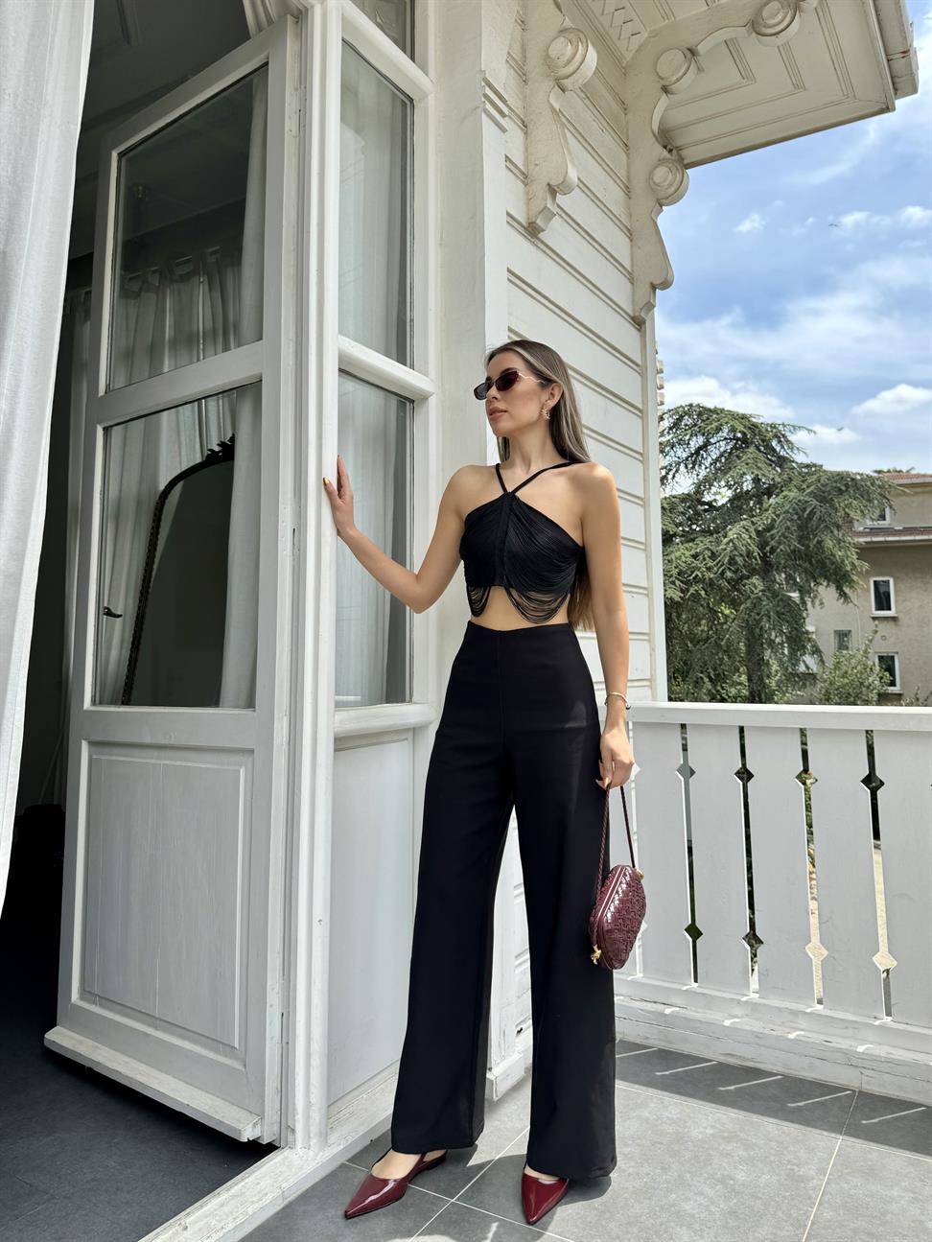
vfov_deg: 71.6
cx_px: 466
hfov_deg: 56.8
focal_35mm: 24
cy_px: 621
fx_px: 861
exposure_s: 1/2041
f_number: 1.78
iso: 80
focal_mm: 6.76
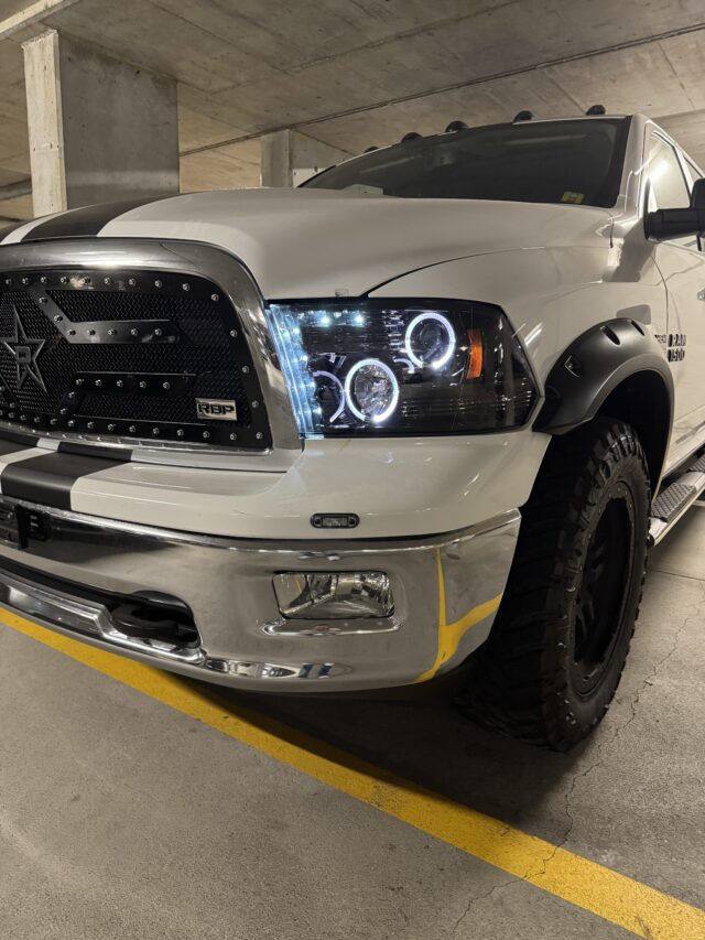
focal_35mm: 24
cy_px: 470
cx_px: 352
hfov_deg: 56.8
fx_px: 652
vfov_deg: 71.6
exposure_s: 1/33
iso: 640
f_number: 1.78
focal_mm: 6.76
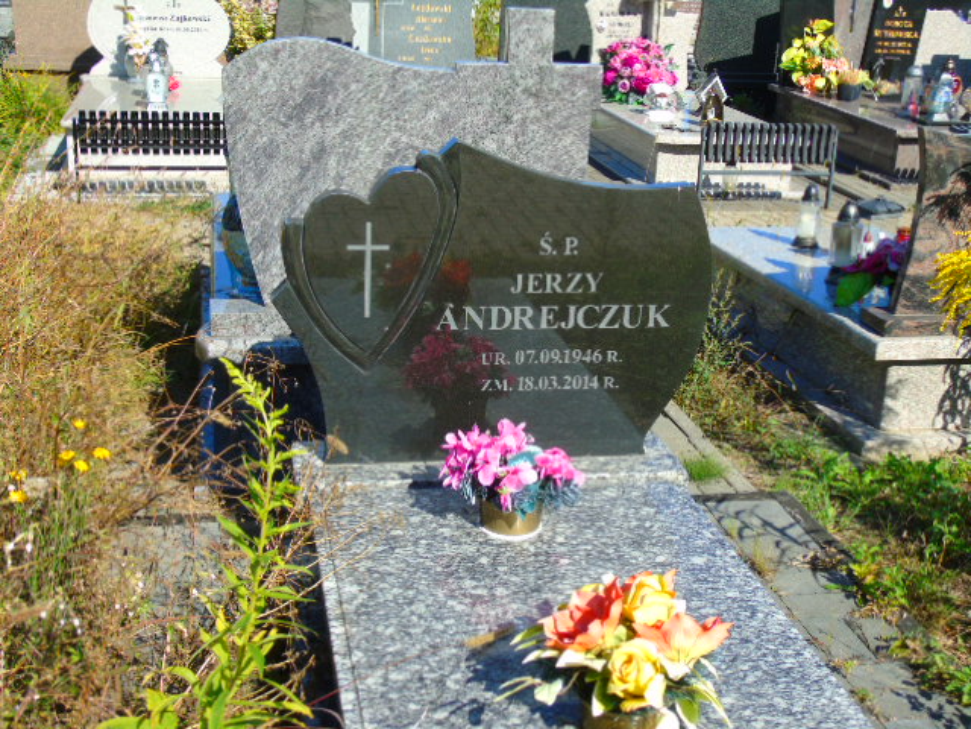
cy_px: 364
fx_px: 1290
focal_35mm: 46
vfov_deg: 31.5
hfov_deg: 41.2
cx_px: 486
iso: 80
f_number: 4.1
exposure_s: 1/400
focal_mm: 8.2
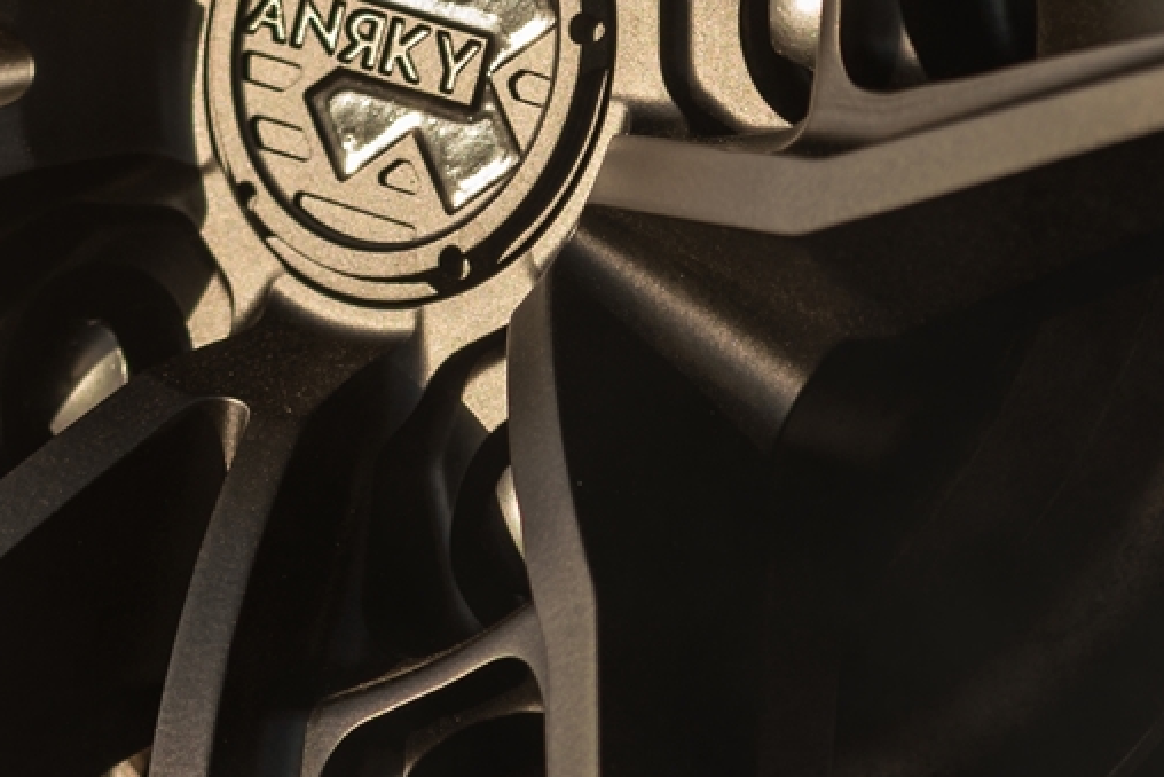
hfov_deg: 4.7
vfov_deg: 3.1
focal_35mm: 438
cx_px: 268
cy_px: -37
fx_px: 14165
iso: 100
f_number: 4
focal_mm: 116
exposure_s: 1/320
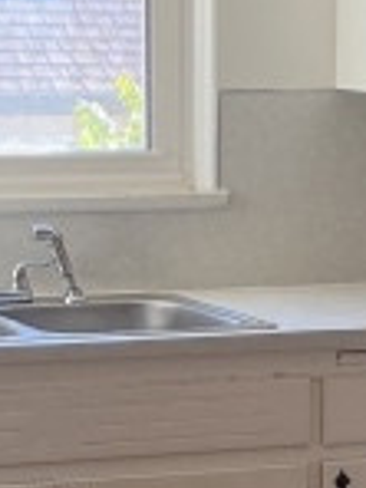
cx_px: 284
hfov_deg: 8.2
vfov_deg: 10.9
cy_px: 495
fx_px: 2538
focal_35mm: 180
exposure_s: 1/122
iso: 80
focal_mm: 5.1
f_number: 1.6
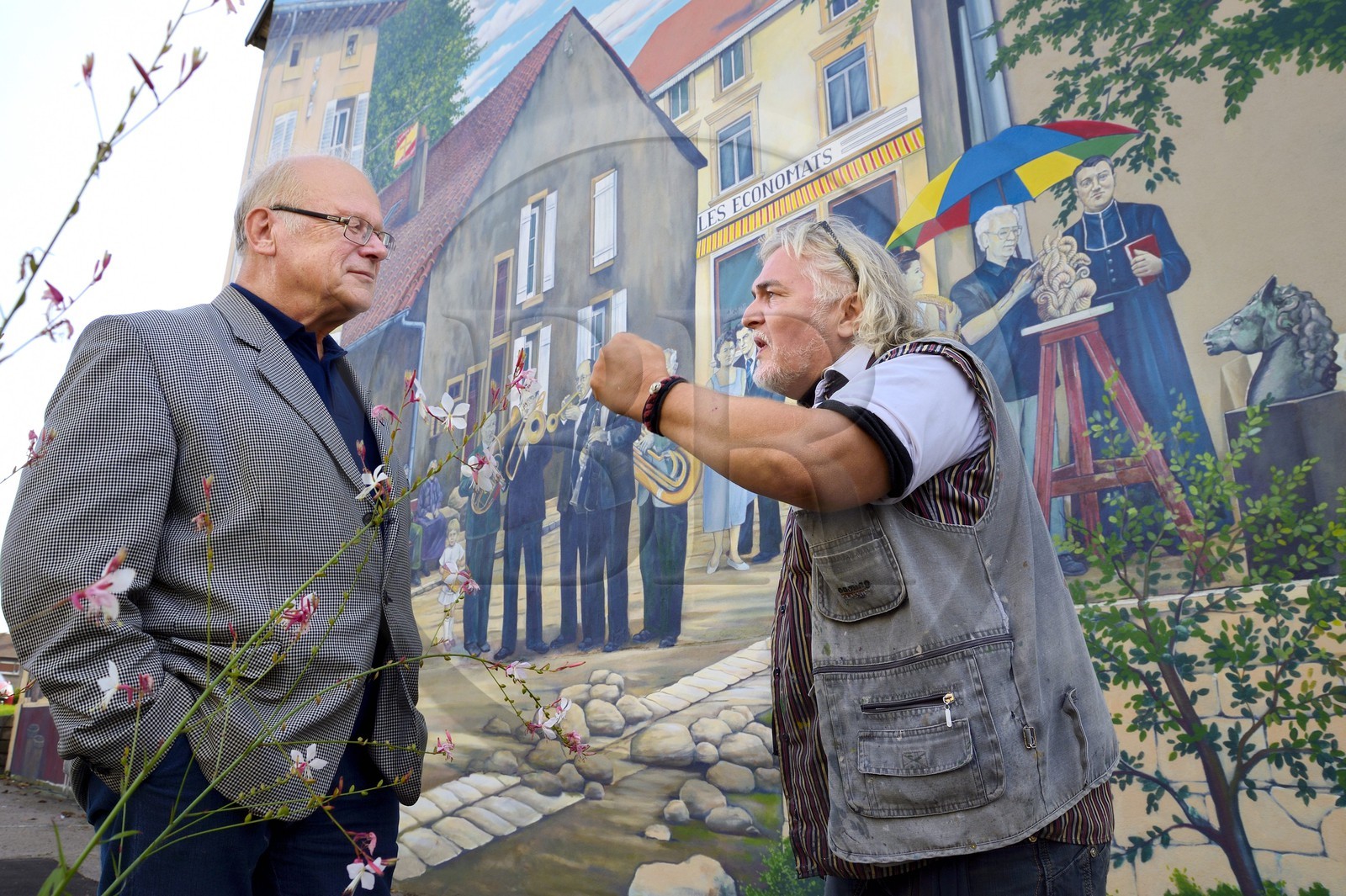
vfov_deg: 53.1
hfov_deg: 73.8
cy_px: 448
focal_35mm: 24
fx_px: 897
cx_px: 673
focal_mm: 24
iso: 200
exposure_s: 1/160
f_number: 10
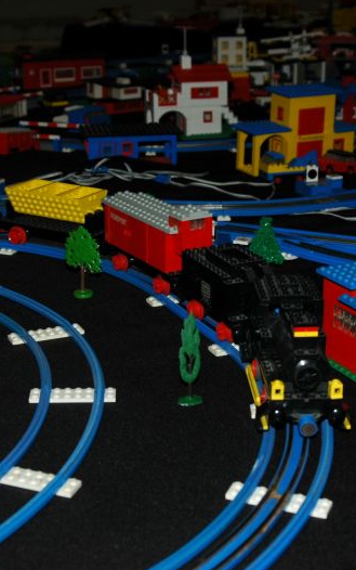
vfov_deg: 31.5
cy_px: 283
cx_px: 179
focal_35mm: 65
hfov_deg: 20.0
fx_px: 1008
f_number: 5.6
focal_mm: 28
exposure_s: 1/125
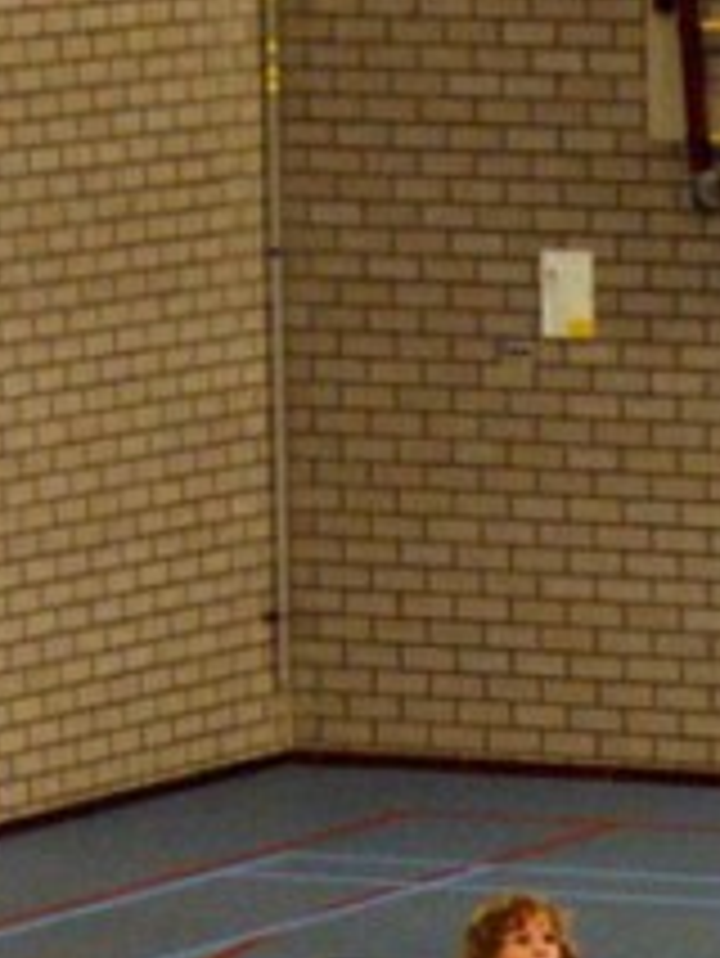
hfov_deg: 9.1
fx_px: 4433
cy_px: 1068
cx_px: 1026
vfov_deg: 12.1
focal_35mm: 160
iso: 800
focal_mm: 30
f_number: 4.5
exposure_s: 1/100
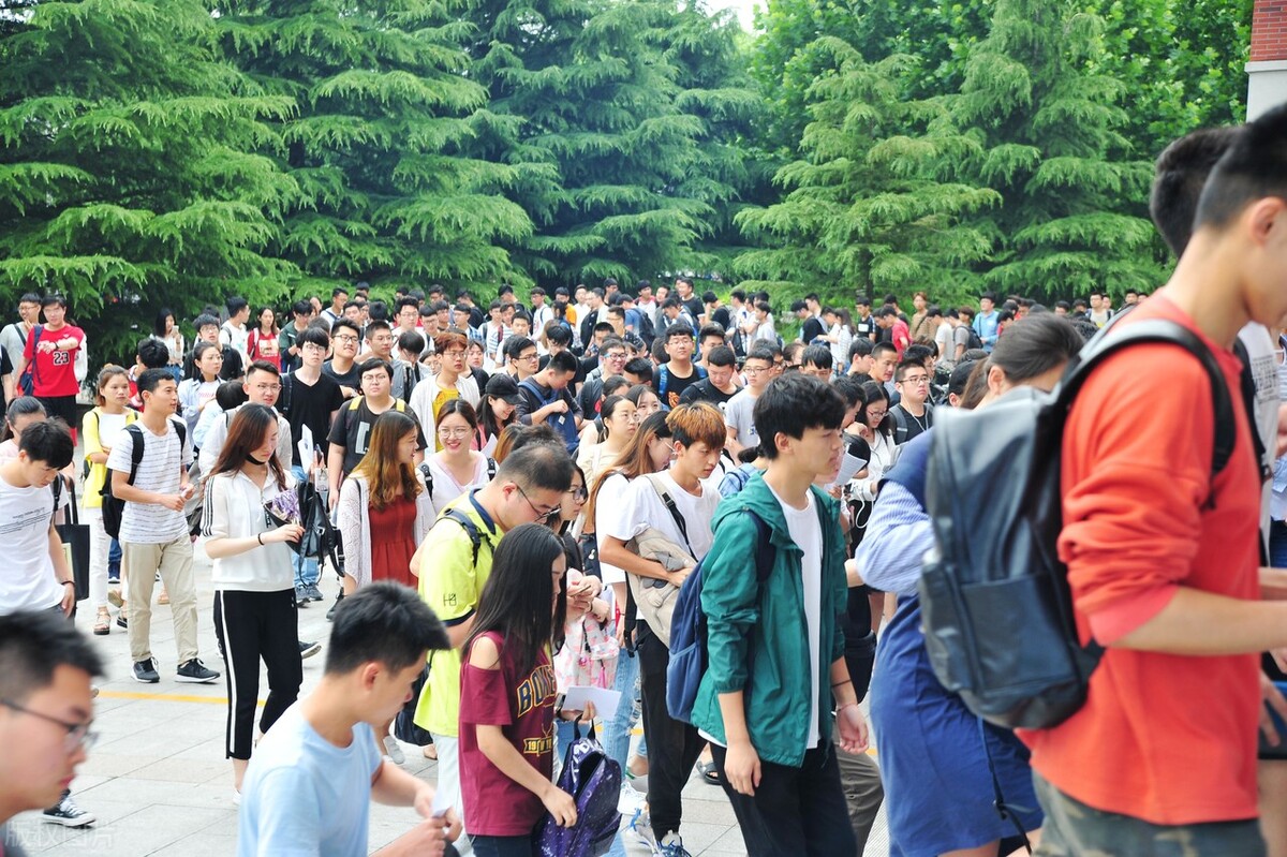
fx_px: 2358
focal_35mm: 66
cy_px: 428
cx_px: 644
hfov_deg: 30.5
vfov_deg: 20.6
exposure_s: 1/125
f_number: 9
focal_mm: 66
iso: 320
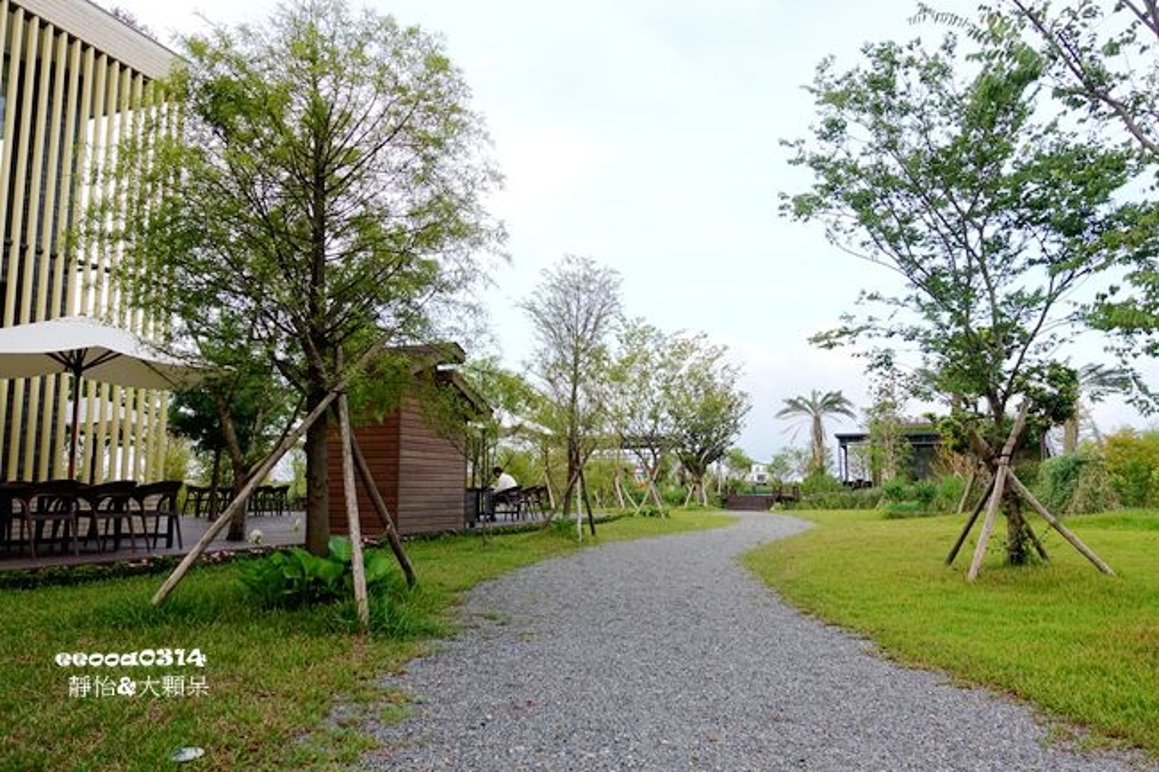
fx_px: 772
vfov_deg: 53.1
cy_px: 386
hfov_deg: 73.8
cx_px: 580
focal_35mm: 24
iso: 125
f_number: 4
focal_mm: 8.8
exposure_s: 1/125
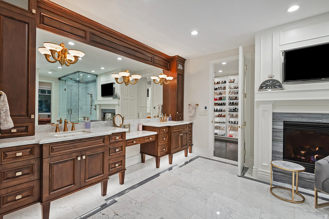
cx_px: 164
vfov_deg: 73.8
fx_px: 146
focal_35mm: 16
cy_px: 110
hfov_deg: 96.7
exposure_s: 1/80
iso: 1250
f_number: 6.3
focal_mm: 16
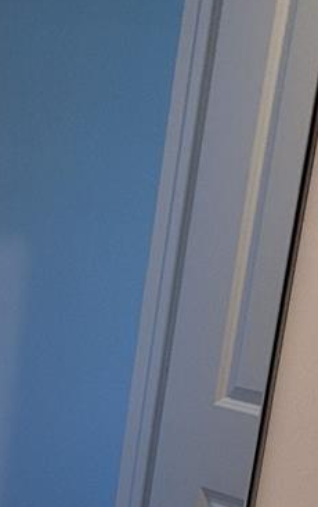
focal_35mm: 90
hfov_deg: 13.1
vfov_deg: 22.0
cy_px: 533
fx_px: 1246
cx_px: -253
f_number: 1.8
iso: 250
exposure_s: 1/120
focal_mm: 5.4
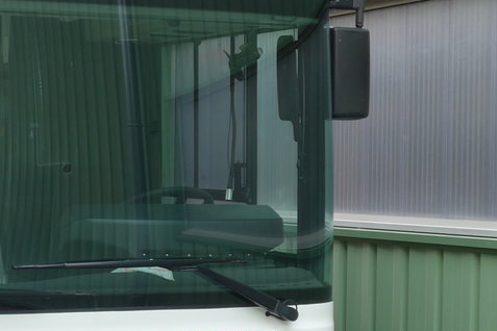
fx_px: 1408
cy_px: 188
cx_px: -25
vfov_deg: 13.4
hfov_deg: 19.3
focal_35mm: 102
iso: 80
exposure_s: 1/400
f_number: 2.8
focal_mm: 8
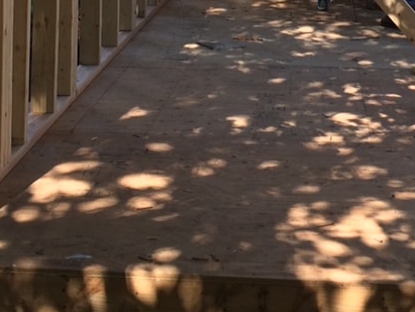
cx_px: 257
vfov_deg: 14.9
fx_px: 1128
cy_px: -118
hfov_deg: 20.8
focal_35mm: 94
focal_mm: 4.15
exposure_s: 1/612
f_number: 2.2
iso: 32
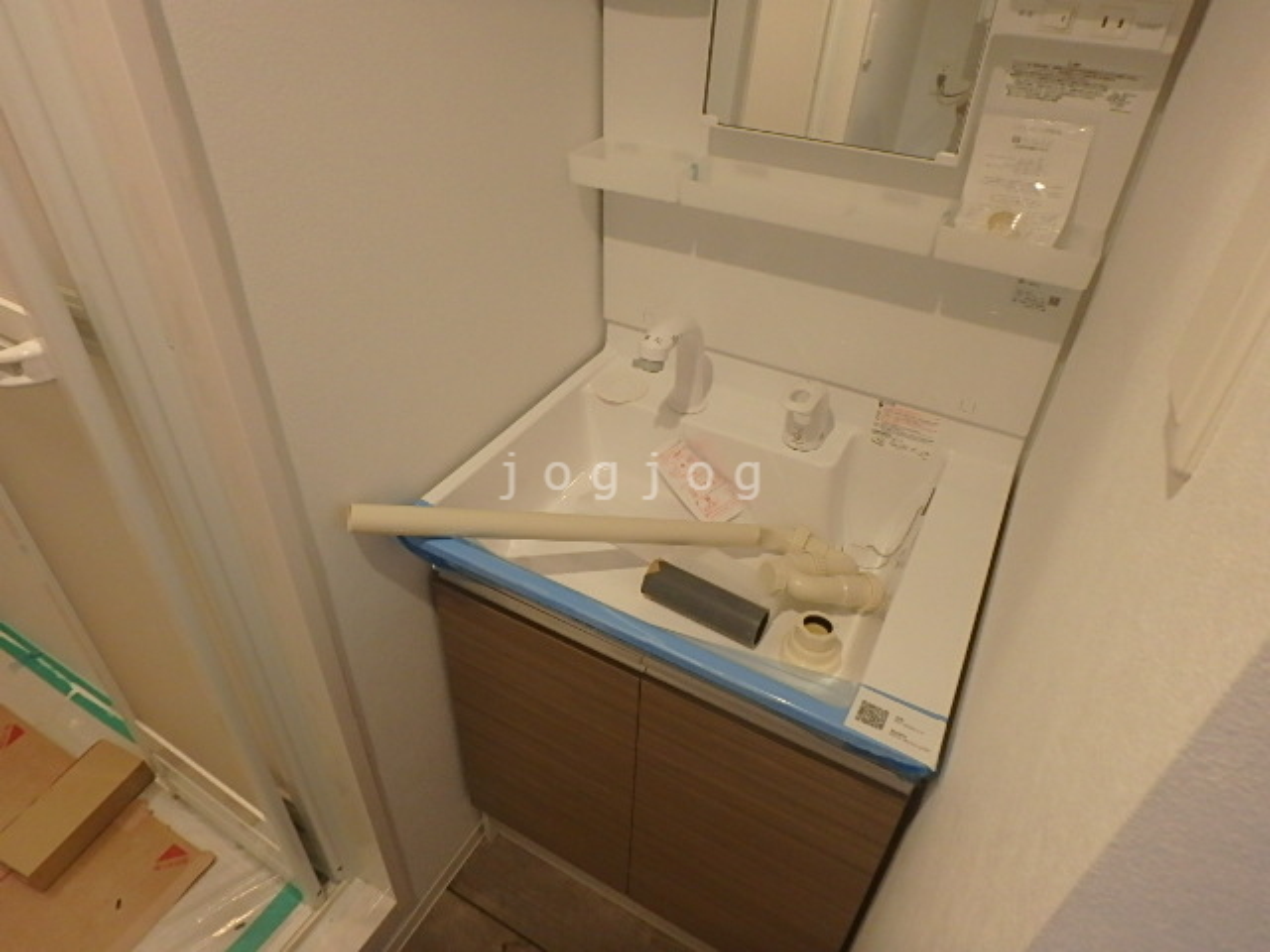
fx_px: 770
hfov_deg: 79.0
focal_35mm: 21
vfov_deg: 63.4
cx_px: 635
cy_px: 476
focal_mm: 3.7
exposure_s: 1/30
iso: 400
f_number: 3.5
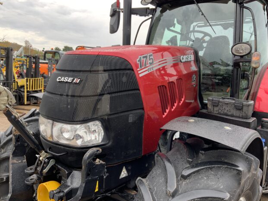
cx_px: 138
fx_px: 232
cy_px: 103
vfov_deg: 46.8
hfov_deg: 60.0
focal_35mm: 30
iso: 16
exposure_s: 1/122
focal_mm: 3
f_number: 1.8
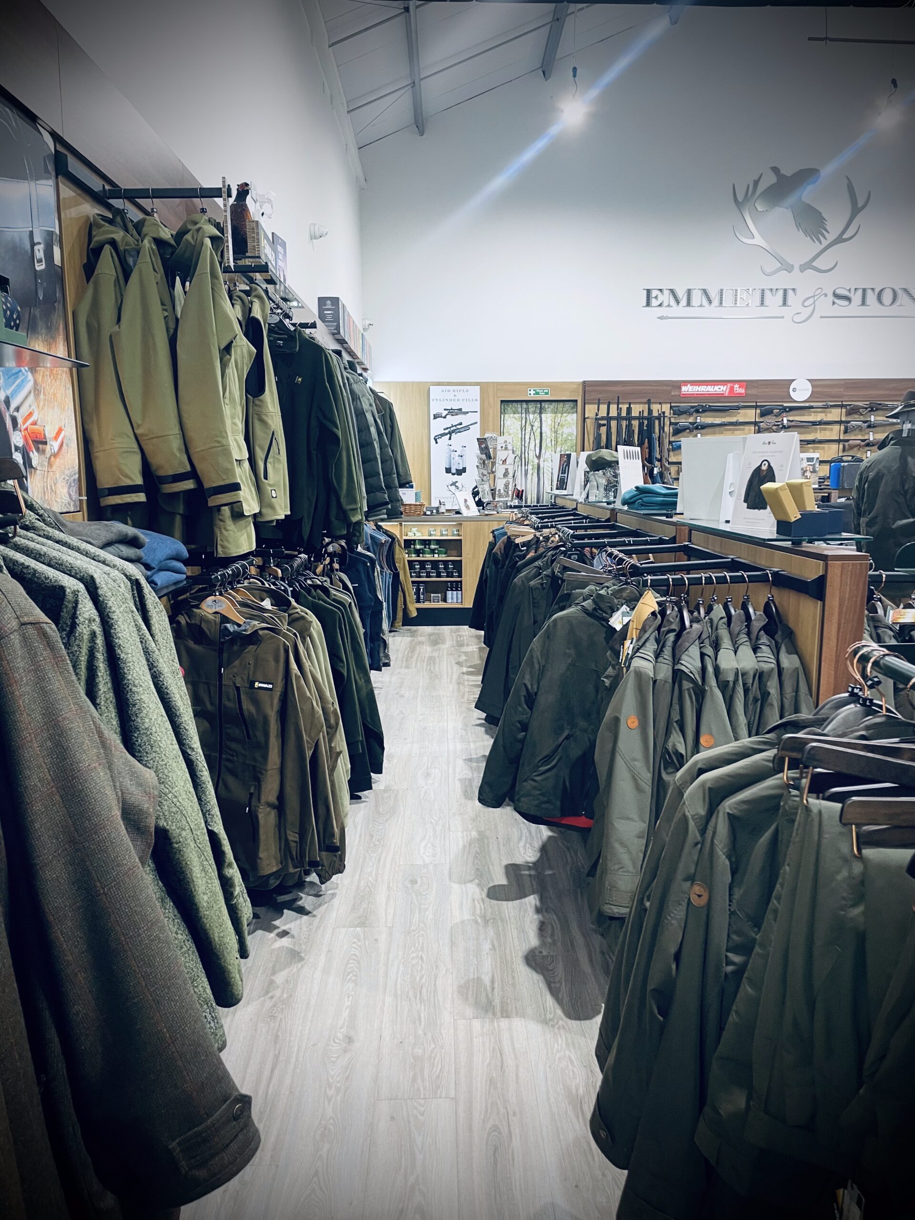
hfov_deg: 53.1
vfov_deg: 67.3
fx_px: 916
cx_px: 458
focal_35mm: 26
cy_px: 610
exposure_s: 1/50
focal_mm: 4.2
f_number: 1.6
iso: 100
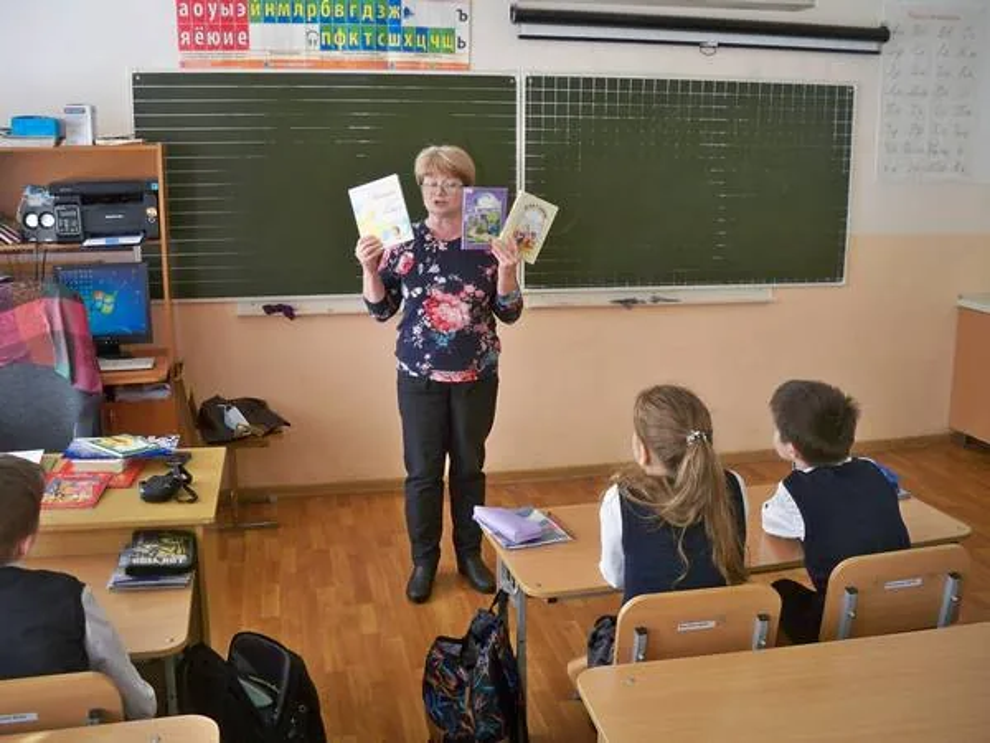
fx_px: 1001
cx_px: 495
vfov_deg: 40.7
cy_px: 372
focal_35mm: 35
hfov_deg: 52.6
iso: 200
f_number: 3.1
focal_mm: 6.3
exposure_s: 1/60
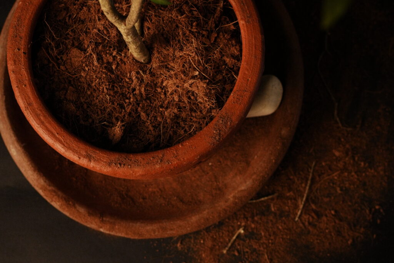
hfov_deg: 39.7
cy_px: 132
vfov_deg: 27.1
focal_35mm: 50
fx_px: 546
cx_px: 197
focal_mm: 49.9
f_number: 13
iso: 800
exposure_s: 1/6
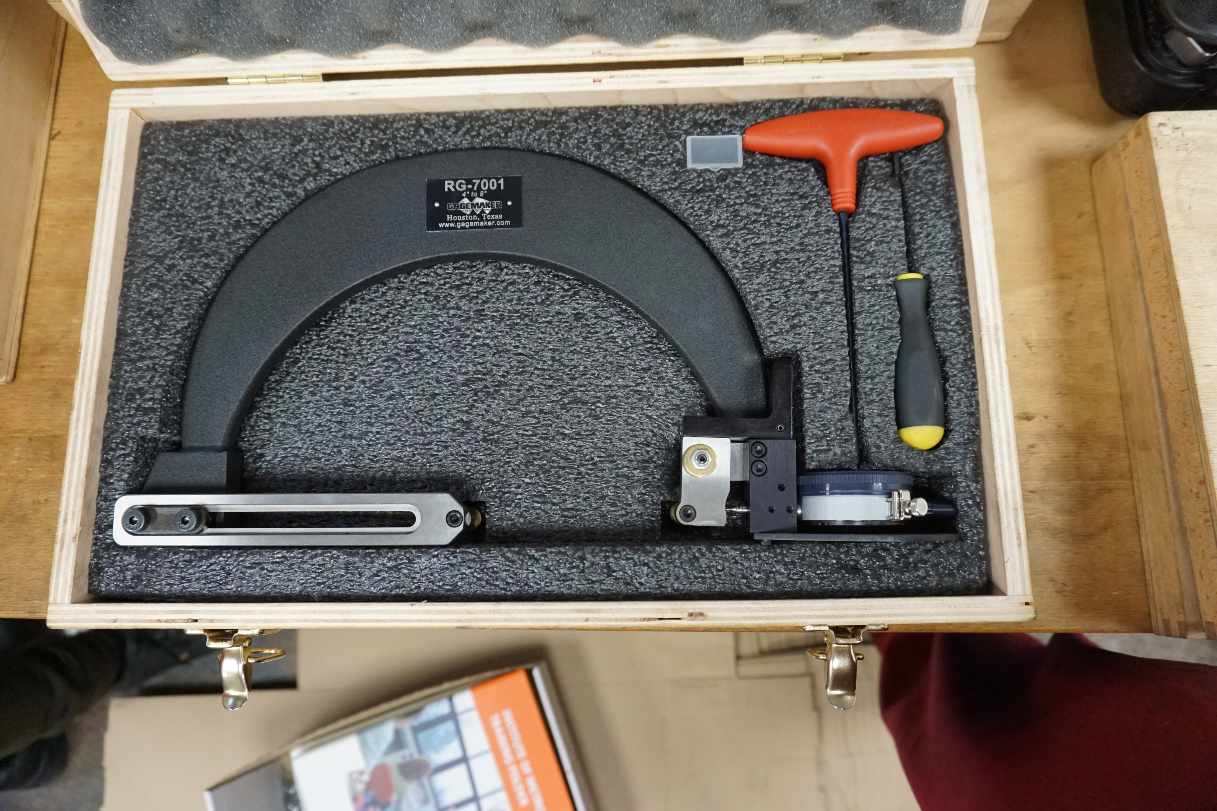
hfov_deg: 73.7
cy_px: 406
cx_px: 608
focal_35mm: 24
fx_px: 811
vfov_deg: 53.1
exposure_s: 1/160
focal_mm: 16
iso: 2000
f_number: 3.5
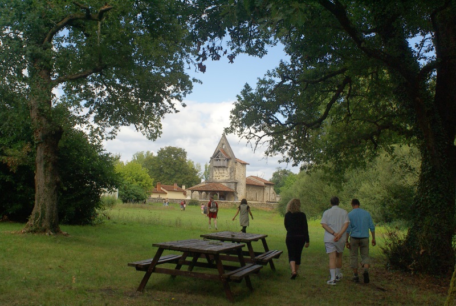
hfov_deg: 46.3
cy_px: 153
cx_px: 228
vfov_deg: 32.0
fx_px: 533
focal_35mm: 42
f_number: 10
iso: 200
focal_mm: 28
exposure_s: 1/250
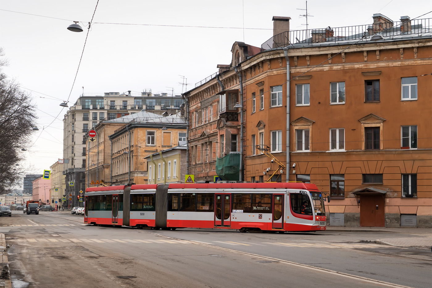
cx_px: 216
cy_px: 144
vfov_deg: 29.9
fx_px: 540
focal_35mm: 45
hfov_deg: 43.6
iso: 320
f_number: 8
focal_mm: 45
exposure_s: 1/400
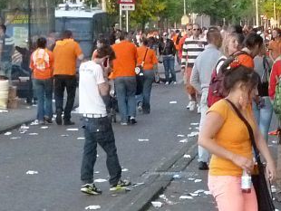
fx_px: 1690
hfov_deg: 9.4
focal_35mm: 208
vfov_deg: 7.1
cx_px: -15
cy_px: -34
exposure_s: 1/160
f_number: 4
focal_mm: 10.3
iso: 640
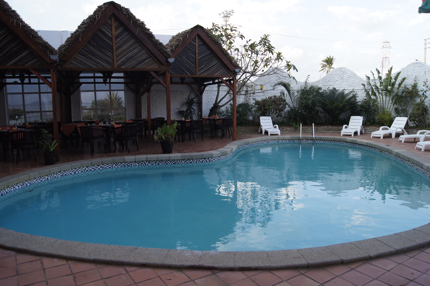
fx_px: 322
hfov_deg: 67.4
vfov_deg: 47.8
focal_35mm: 27
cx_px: 215
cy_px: 143
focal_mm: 18
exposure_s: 1/40
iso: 100
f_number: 9
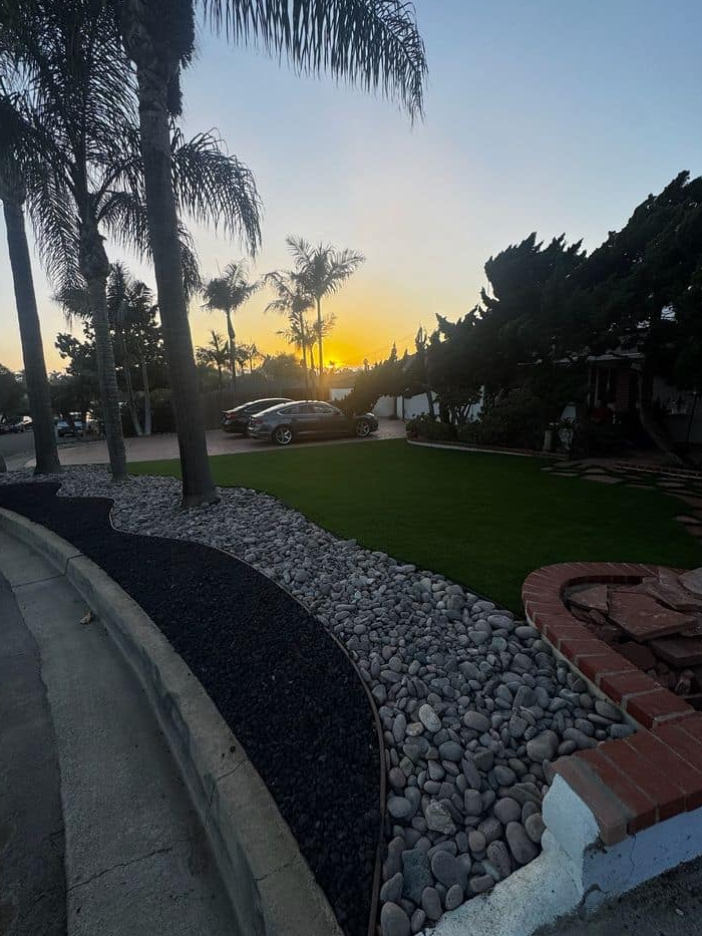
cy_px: 444
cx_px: 339
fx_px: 406
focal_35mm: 15
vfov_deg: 98.1
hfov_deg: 81.7
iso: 50
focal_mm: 2.22
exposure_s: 1/556
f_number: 2.2
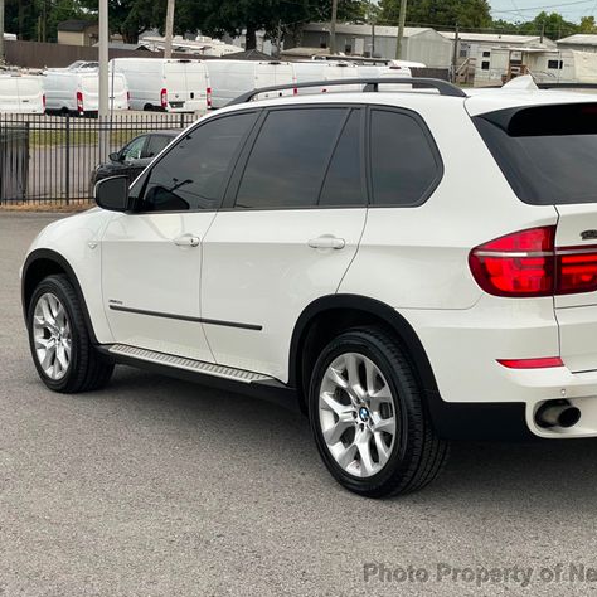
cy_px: 298
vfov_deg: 27.7
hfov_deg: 27.5
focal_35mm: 62
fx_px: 1210
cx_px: 401
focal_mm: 6
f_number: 2
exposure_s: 1/130
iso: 25
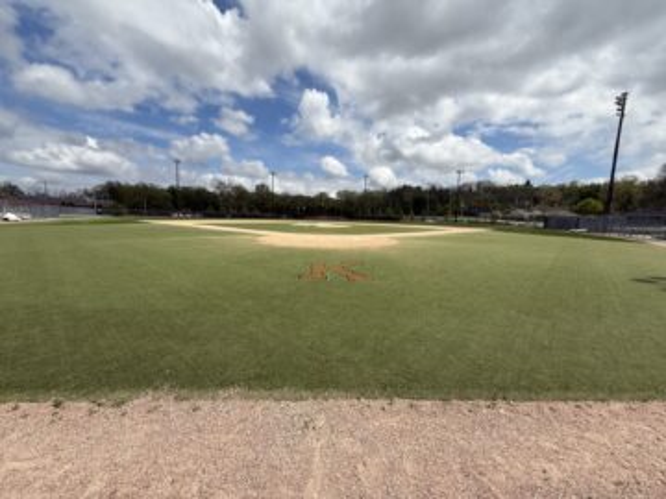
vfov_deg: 85.7
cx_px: 333
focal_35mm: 14
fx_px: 269
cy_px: 250
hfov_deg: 102.1
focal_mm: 2.22
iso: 50
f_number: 2.2
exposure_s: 1/4149
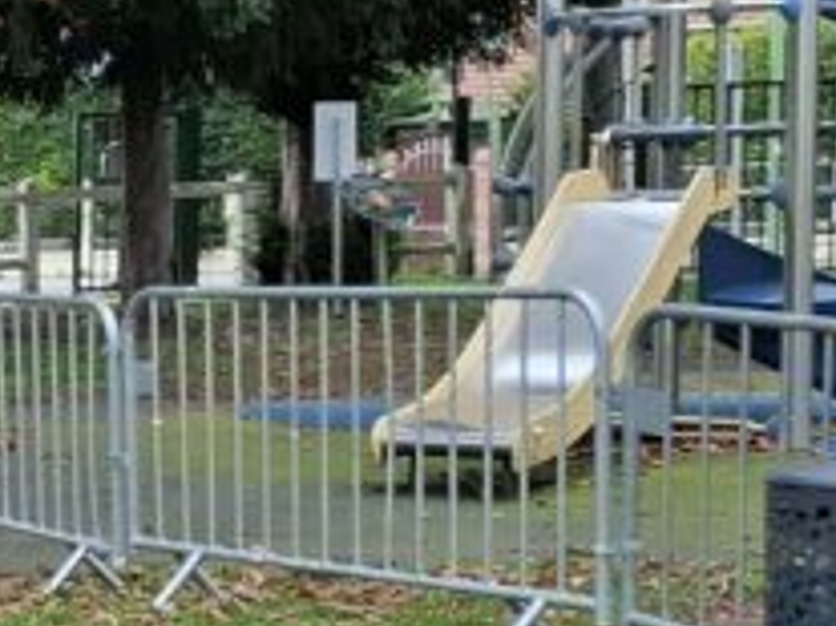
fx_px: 2752
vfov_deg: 13.0
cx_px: -1123
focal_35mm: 114
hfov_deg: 13.2
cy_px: 420
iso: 50
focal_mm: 5.54
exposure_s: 1/362
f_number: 1.8
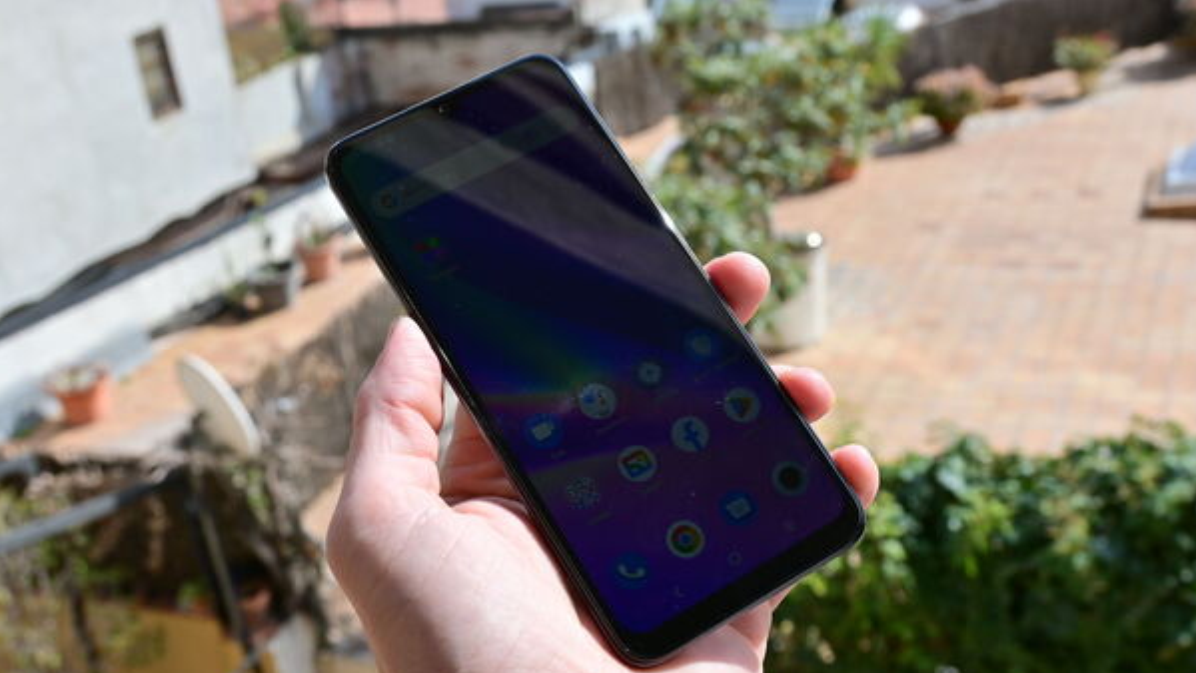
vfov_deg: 26.9
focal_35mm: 44
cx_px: 605
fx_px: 1404
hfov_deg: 46.1
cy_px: 390
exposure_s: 1/200
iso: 100
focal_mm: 27.5
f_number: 7.1
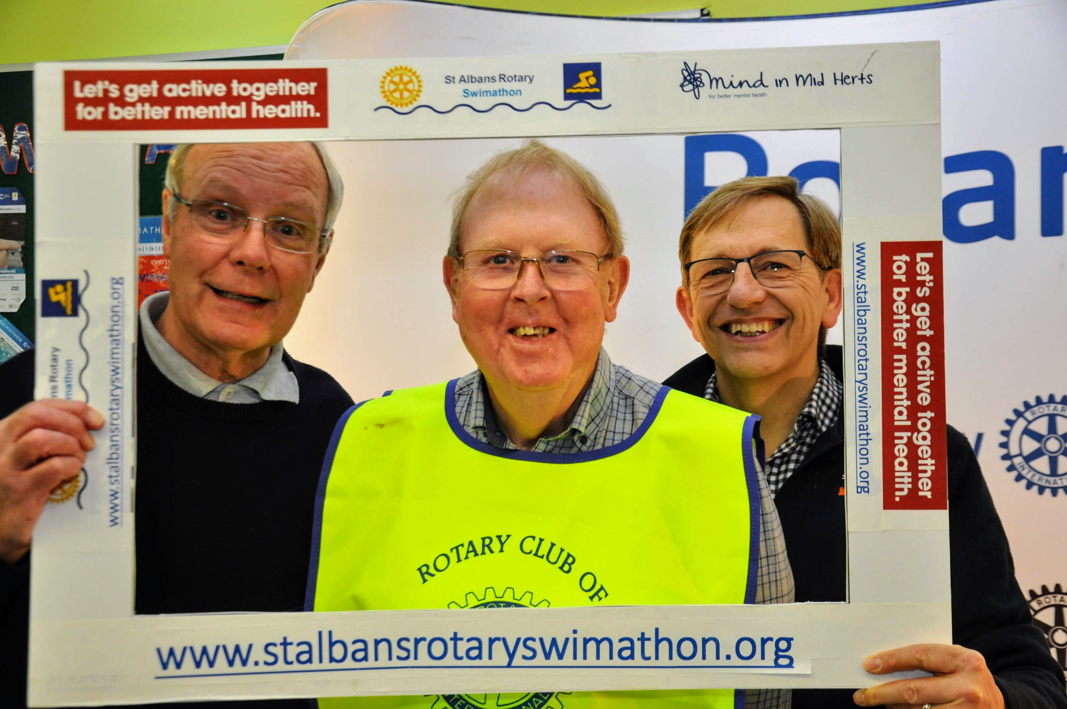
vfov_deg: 28.0
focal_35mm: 48
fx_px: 1421
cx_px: 534
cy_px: 354
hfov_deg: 41.2
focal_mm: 32
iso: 800
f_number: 4.2
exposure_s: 1/60
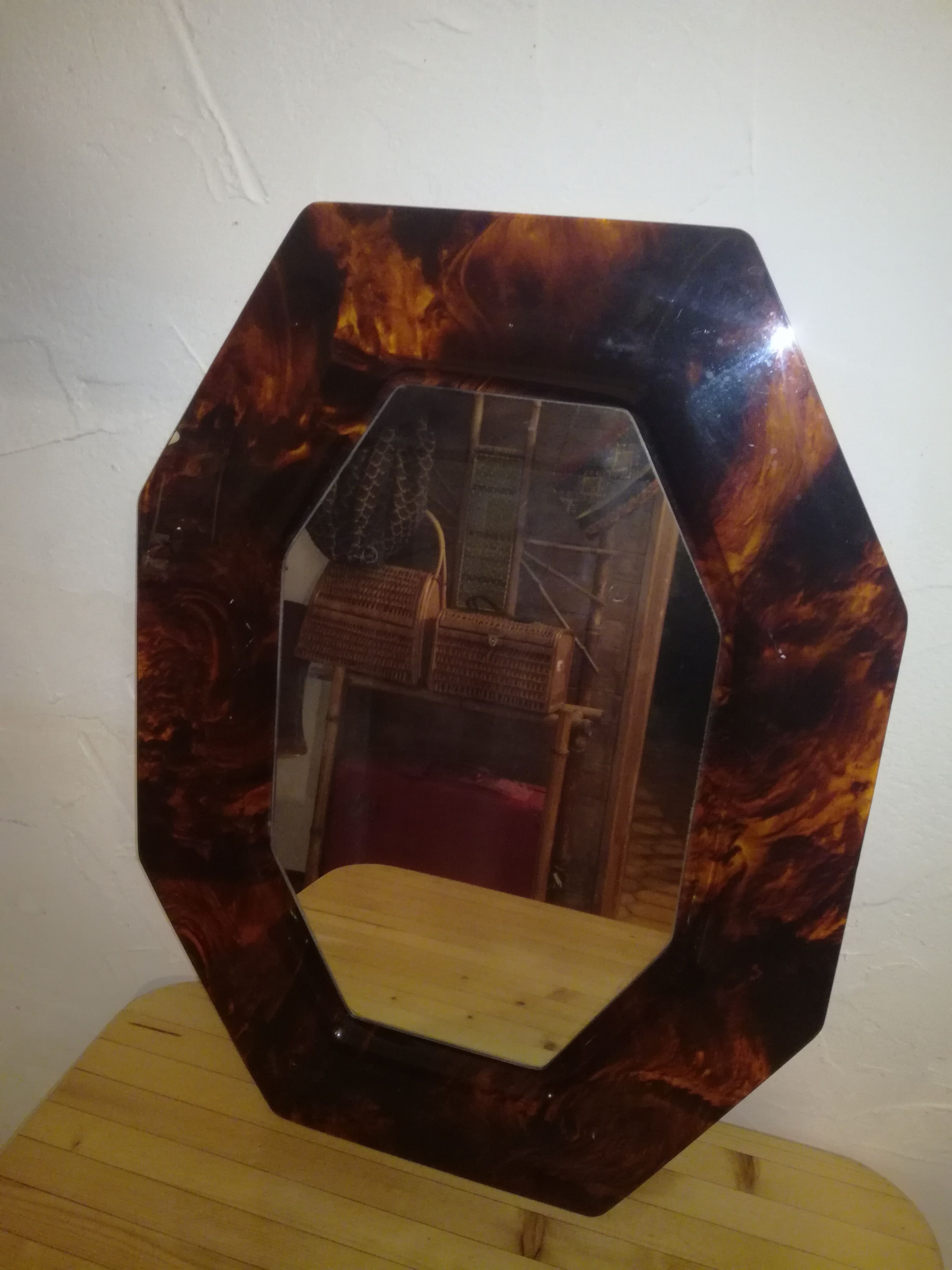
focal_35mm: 27
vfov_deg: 65.3
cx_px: 476
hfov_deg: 51.4
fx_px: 990
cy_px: 635
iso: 500
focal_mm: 3.79
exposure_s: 1/24
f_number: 2
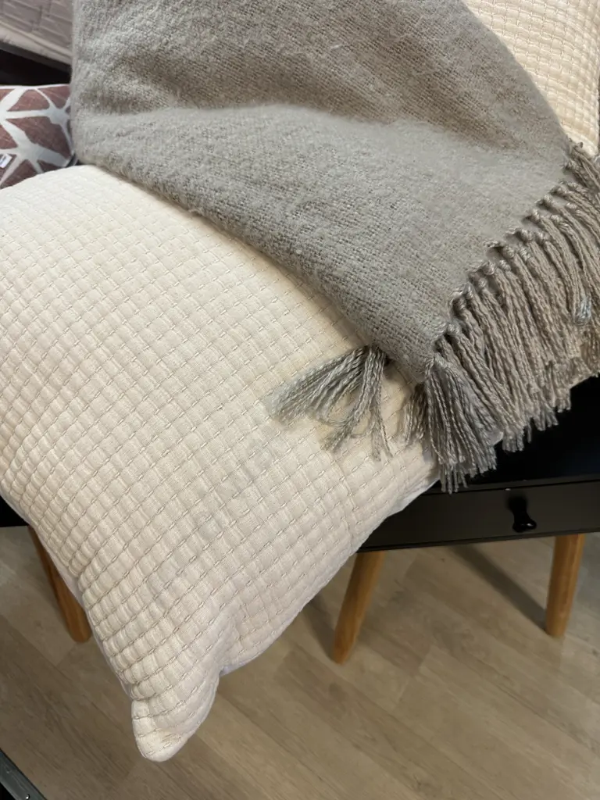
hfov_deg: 56.8
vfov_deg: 71.6
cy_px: 400
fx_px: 555
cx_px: 300
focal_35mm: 24
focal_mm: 6.86
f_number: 1.78
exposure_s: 1/100
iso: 125
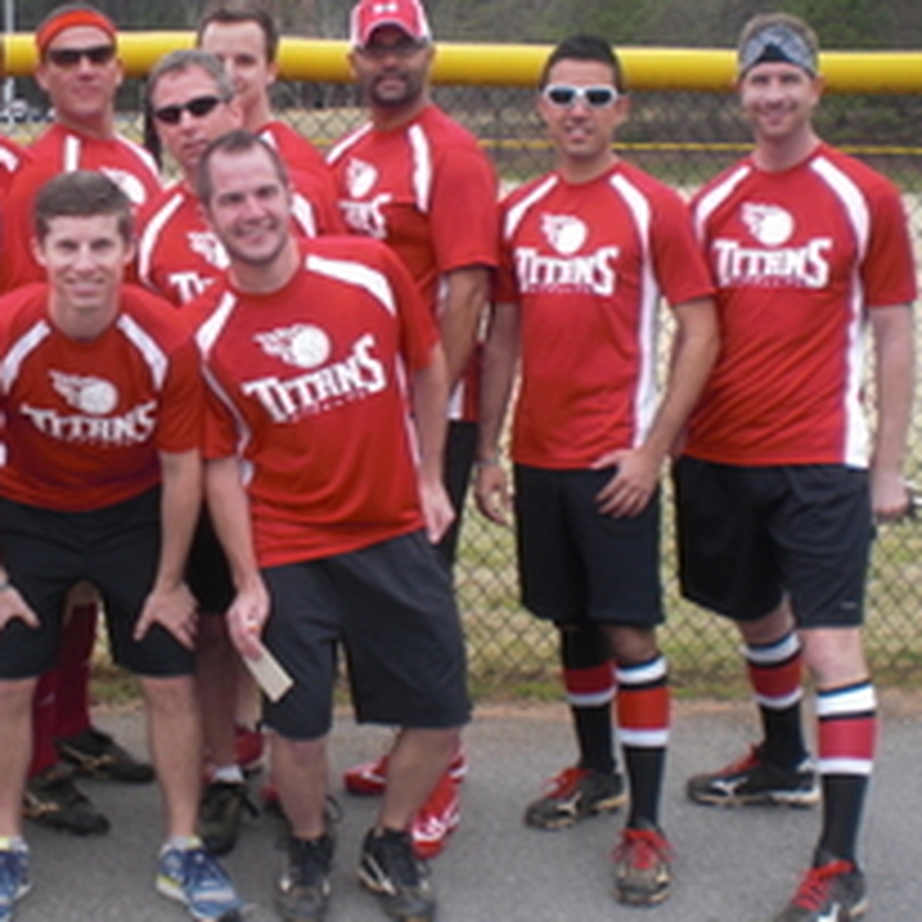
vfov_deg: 26.9
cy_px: 403
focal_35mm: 64
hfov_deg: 26.4
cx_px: 187
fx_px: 1929
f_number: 3.1
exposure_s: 1/200
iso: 64
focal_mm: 6.3
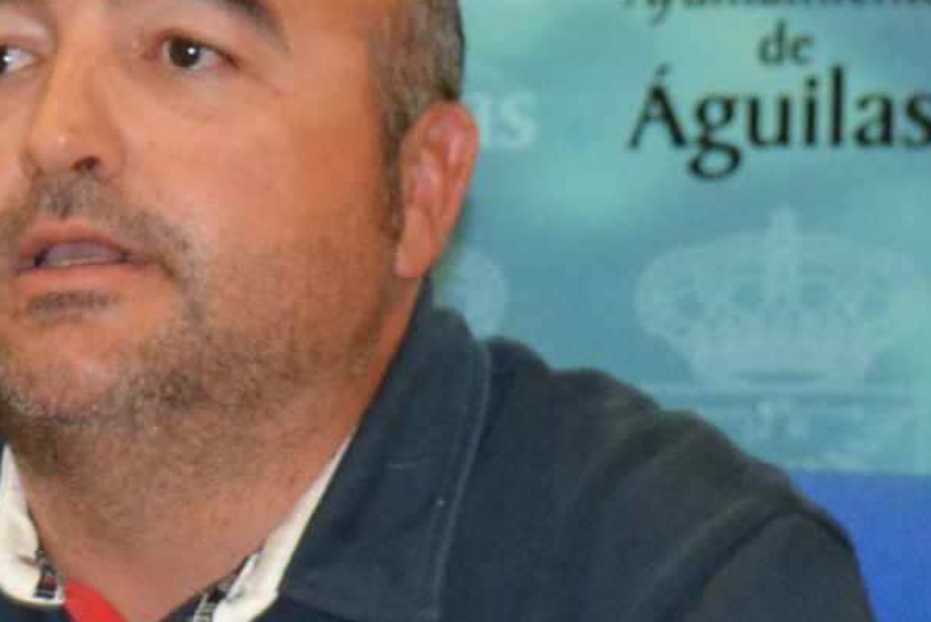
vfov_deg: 3.8
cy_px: 538
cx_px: -687
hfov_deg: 5.7
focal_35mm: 359
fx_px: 9291
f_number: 5.3
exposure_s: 1/60
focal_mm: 48
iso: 1600
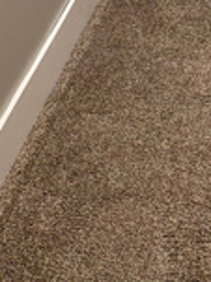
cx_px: 196
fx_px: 1074
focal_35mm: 132
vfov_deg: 11.9
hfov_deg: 11.1
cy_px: -407
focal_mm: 5.96
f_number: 1.6
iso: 160
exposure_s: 1/60
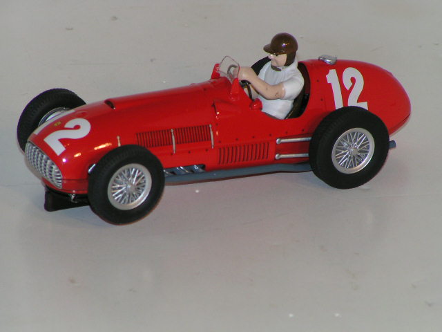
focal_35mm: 380
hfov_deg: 5.2
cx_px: 221
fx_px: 4852
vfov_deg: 3.9
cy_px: 166
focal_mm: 58
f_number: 5.6
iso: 100
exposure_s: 1/400
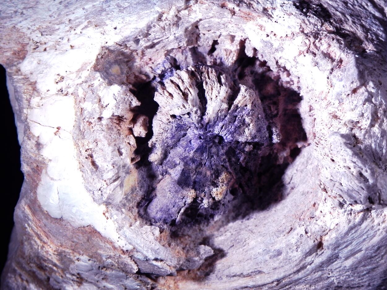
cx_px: 194
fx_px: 1308
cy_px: 145
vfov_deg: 12.7
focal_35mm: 117
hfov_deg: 16.8
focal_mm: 20.8
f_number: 4
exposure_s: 1/136
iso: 160
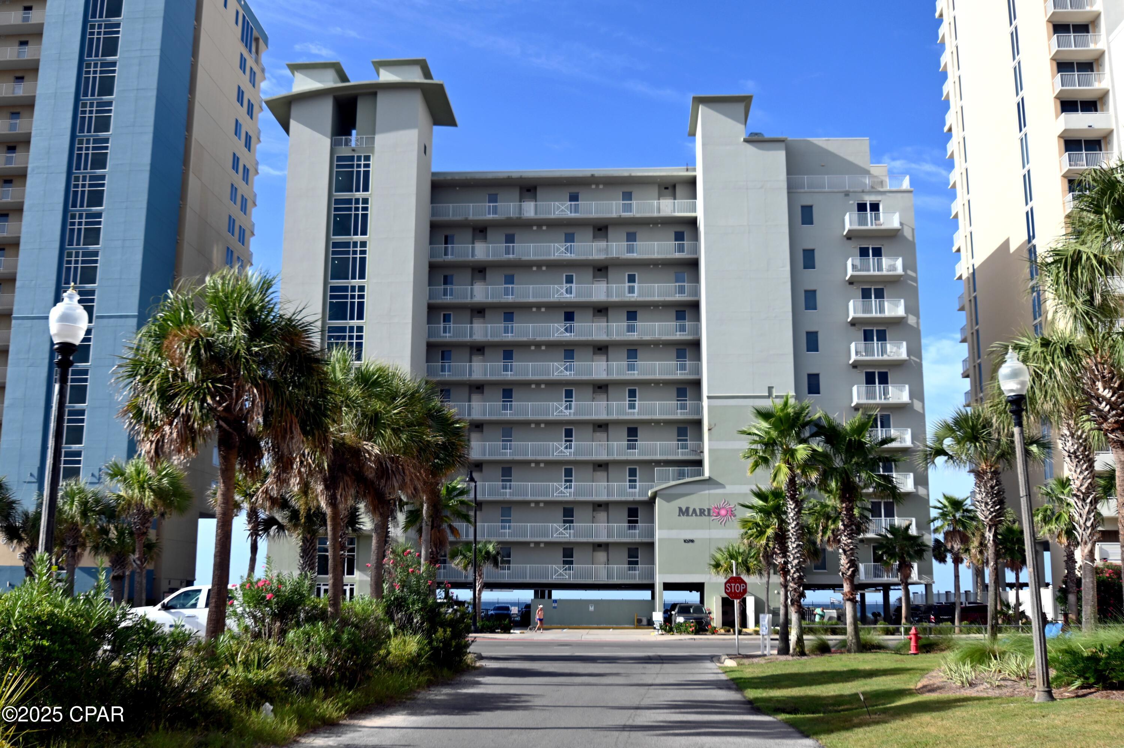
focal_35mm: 36
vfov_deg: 36.8
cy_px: 374
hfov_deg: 53.2
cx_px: 562
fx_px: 1123
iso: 100
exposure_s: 1/320
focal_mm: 24
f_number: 6.3
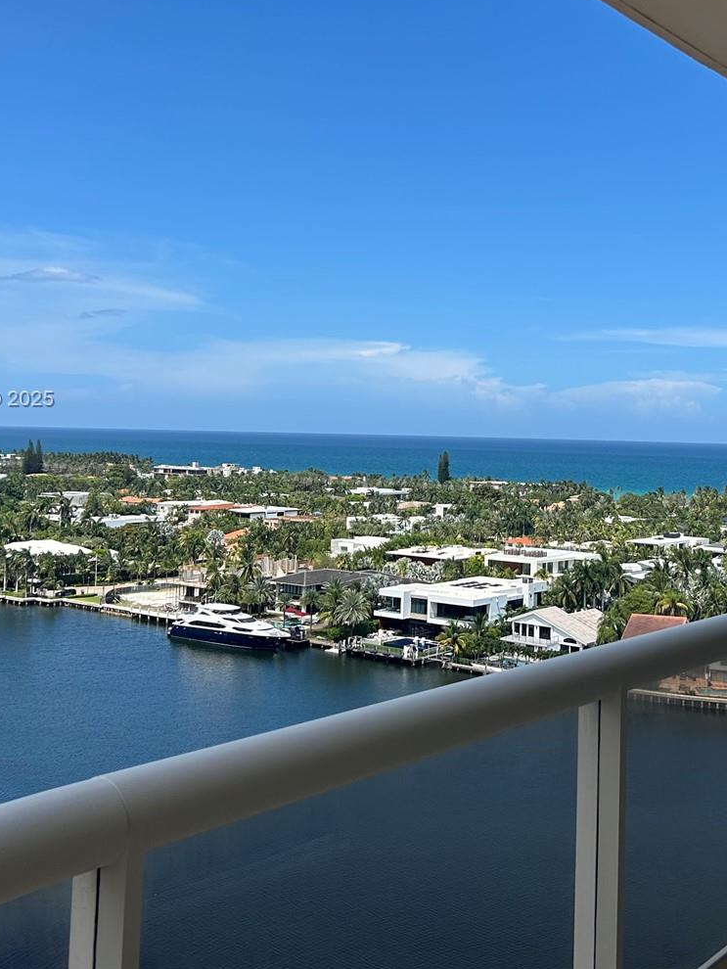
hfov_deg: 33.8
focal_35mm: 42
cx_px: 523
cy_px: 400
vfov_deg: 44.6
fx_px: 1176
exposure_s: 1/4831
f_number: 1.5
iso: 50
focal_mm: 5.7
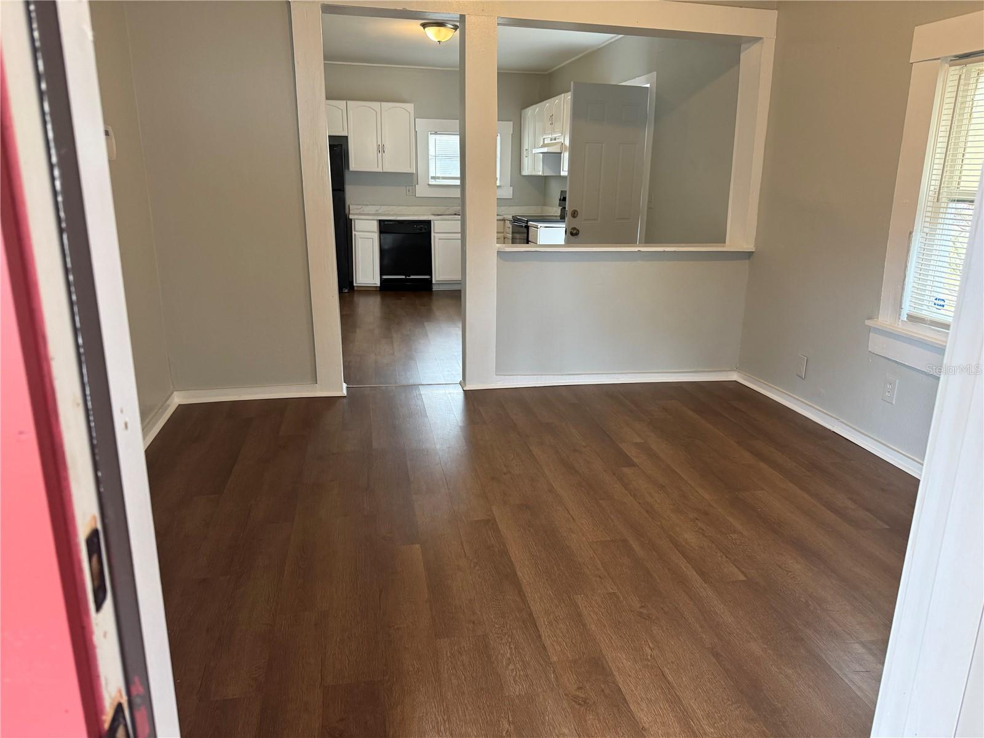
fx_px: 682
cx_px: 492
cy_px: 369
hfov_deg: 71.6
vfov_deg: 56.8
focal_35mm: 24
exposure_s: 1/87
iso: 200
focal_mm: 6.76
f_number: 1.78
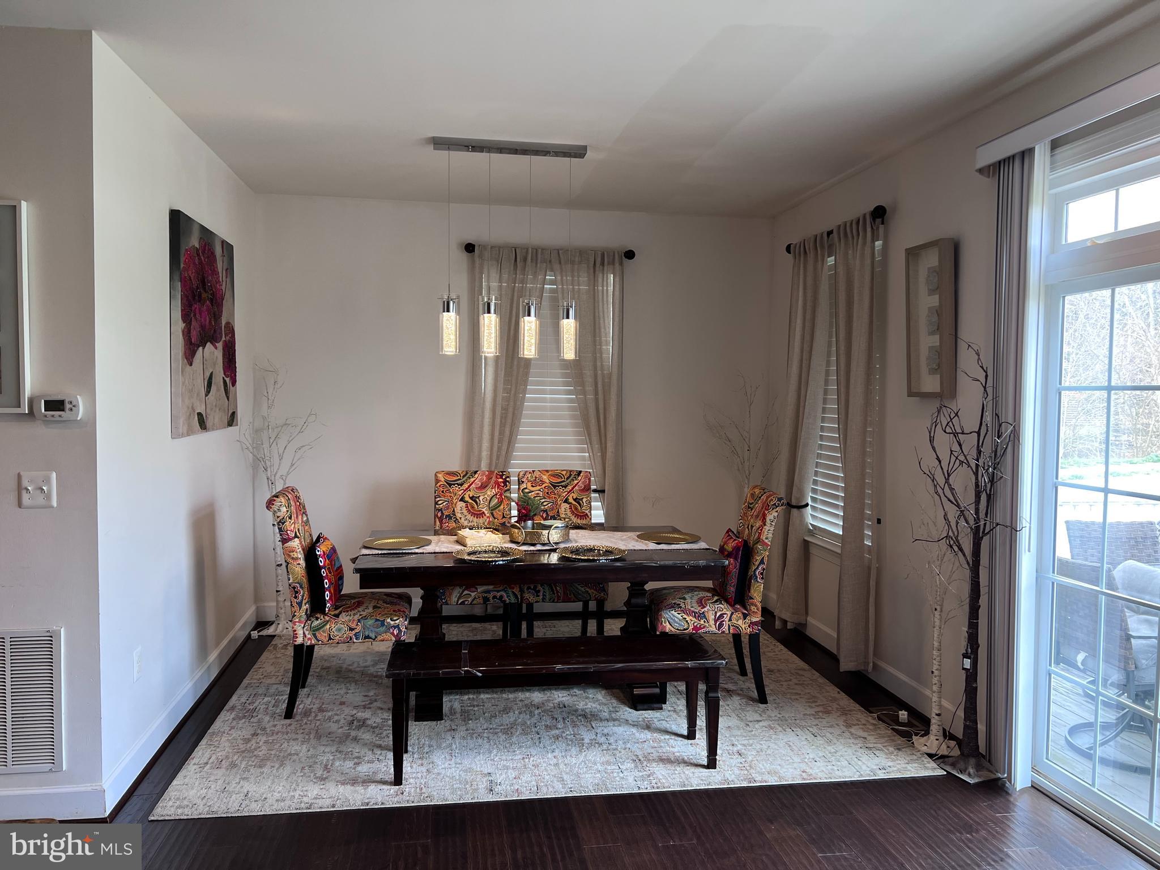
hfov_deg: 67.3
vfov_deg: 53.1
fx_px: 871
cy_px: 435
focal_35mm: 26
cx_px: 580
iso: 100
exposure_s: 1/120
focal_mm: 5.7
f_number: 1.5
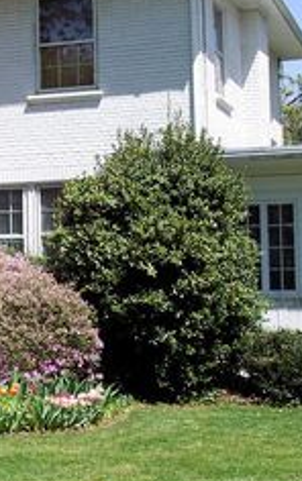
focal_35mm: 82
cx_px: 2
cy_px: 195
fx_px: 1077
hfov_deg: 15.7
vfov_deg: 25.2
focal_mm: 8
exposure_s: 1/500
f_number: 4.8
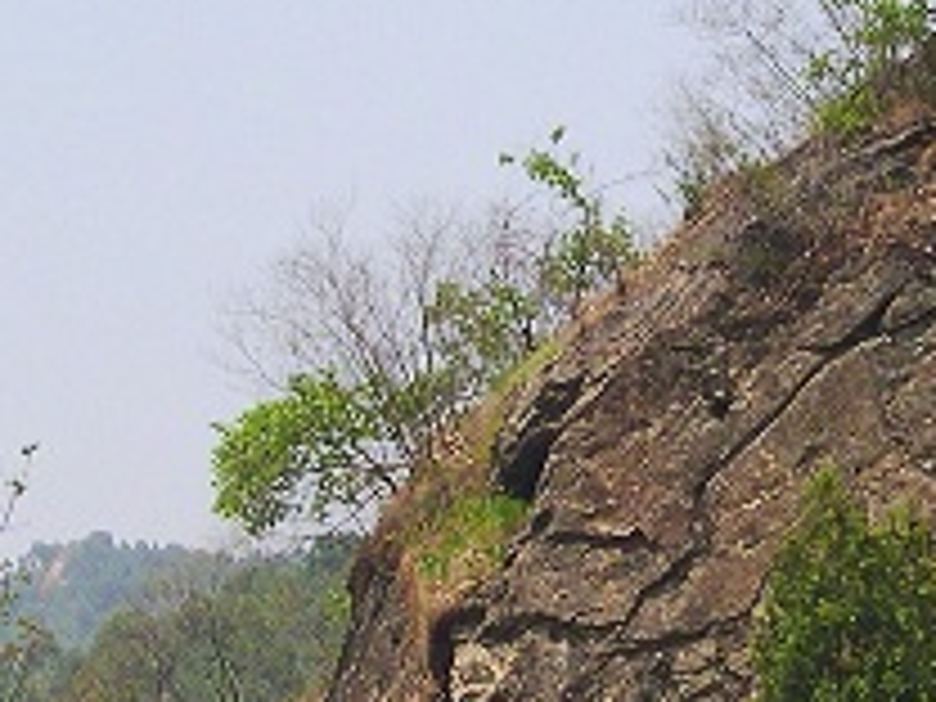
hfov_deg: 13.5
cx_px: 747
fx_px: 3948
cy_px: 454
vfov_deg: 10.2
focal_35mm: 146
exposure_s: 1/148
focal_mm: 8
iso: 100
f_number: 7.6
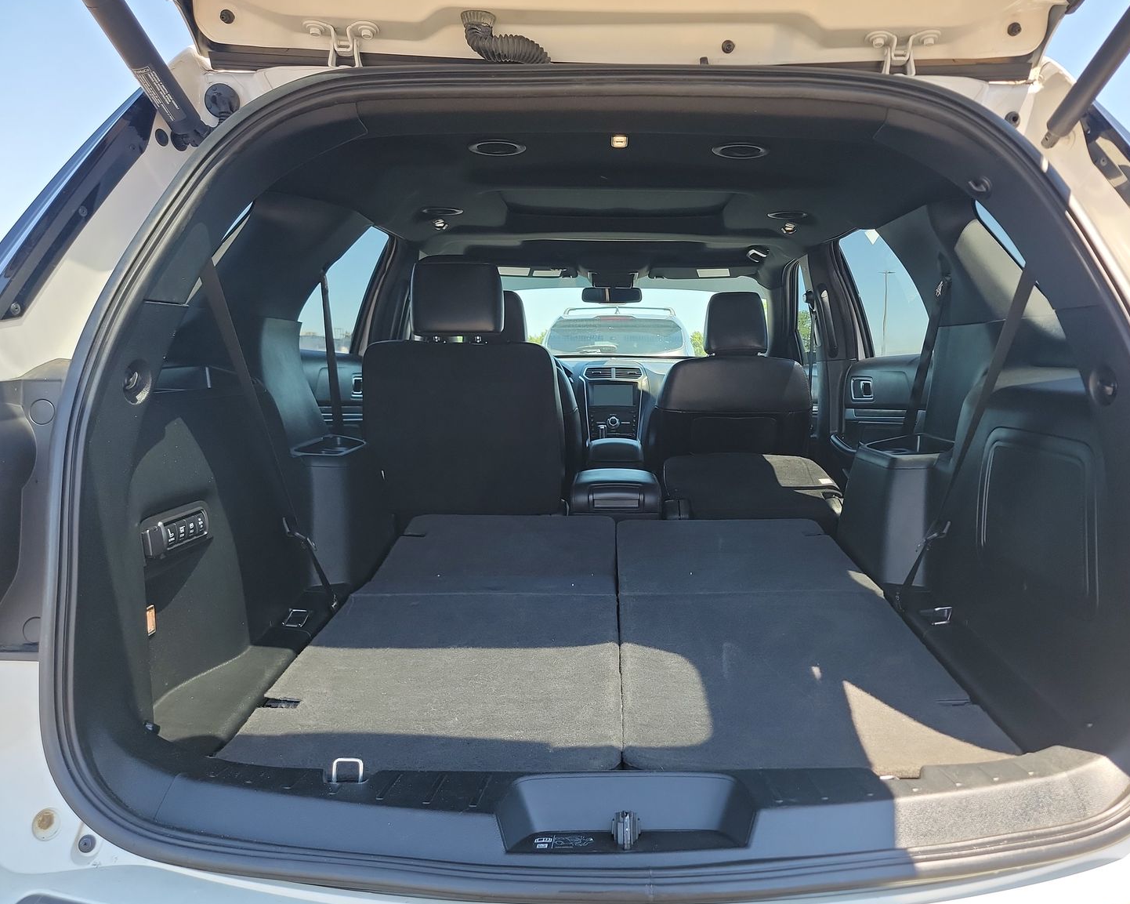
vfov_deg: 54.9
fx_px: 869
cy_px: 464
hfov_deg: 65.9
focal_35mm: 26
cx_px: 614
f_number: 1.8
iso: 82
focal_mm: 6.7
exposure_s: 1/119
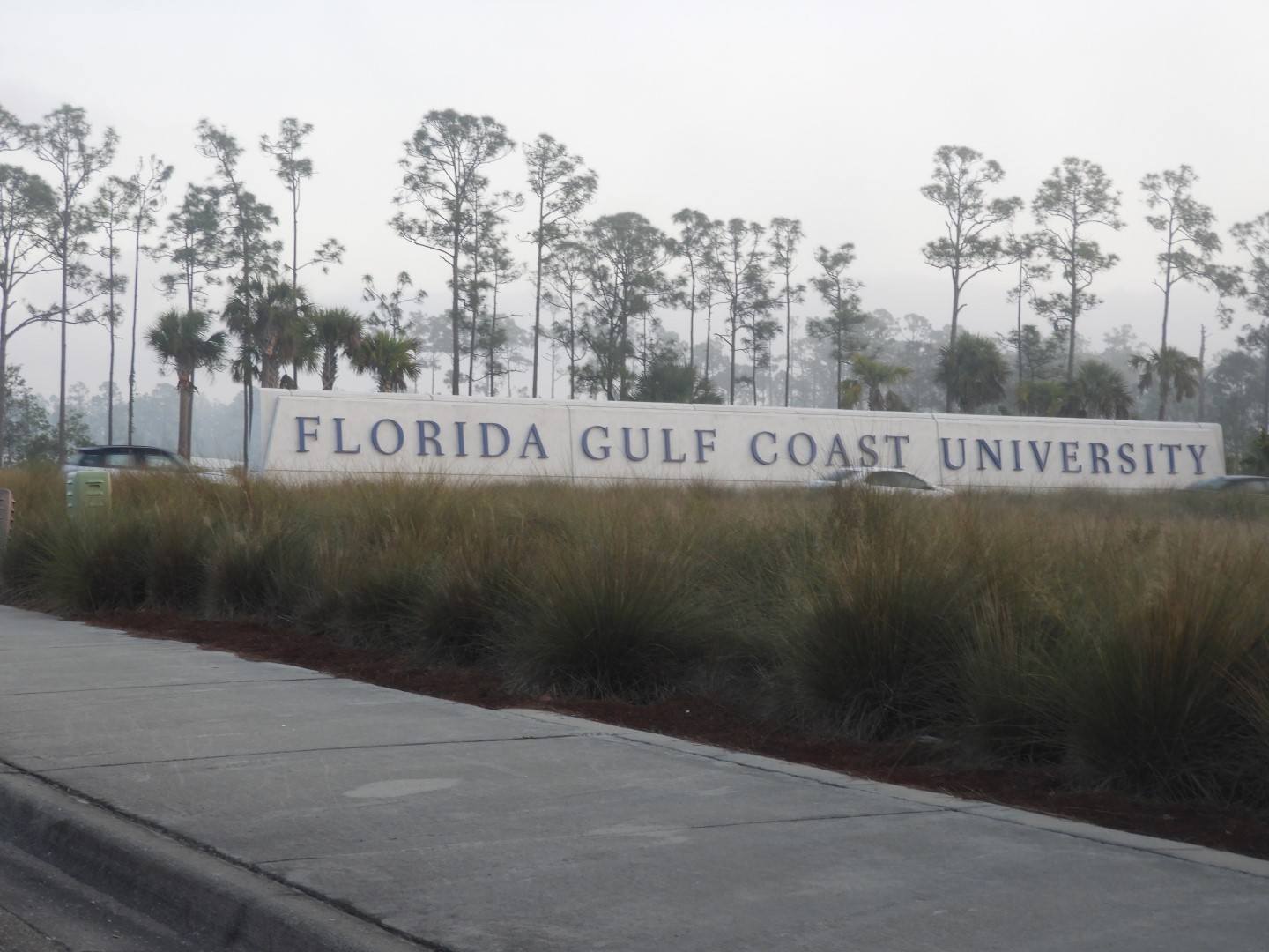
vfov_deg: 21.0
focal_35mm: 70
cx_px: 634
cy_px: 476
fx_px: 2566
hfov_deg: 27.8
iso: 100
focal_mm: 12.5
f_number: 4.5
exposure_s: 1/60
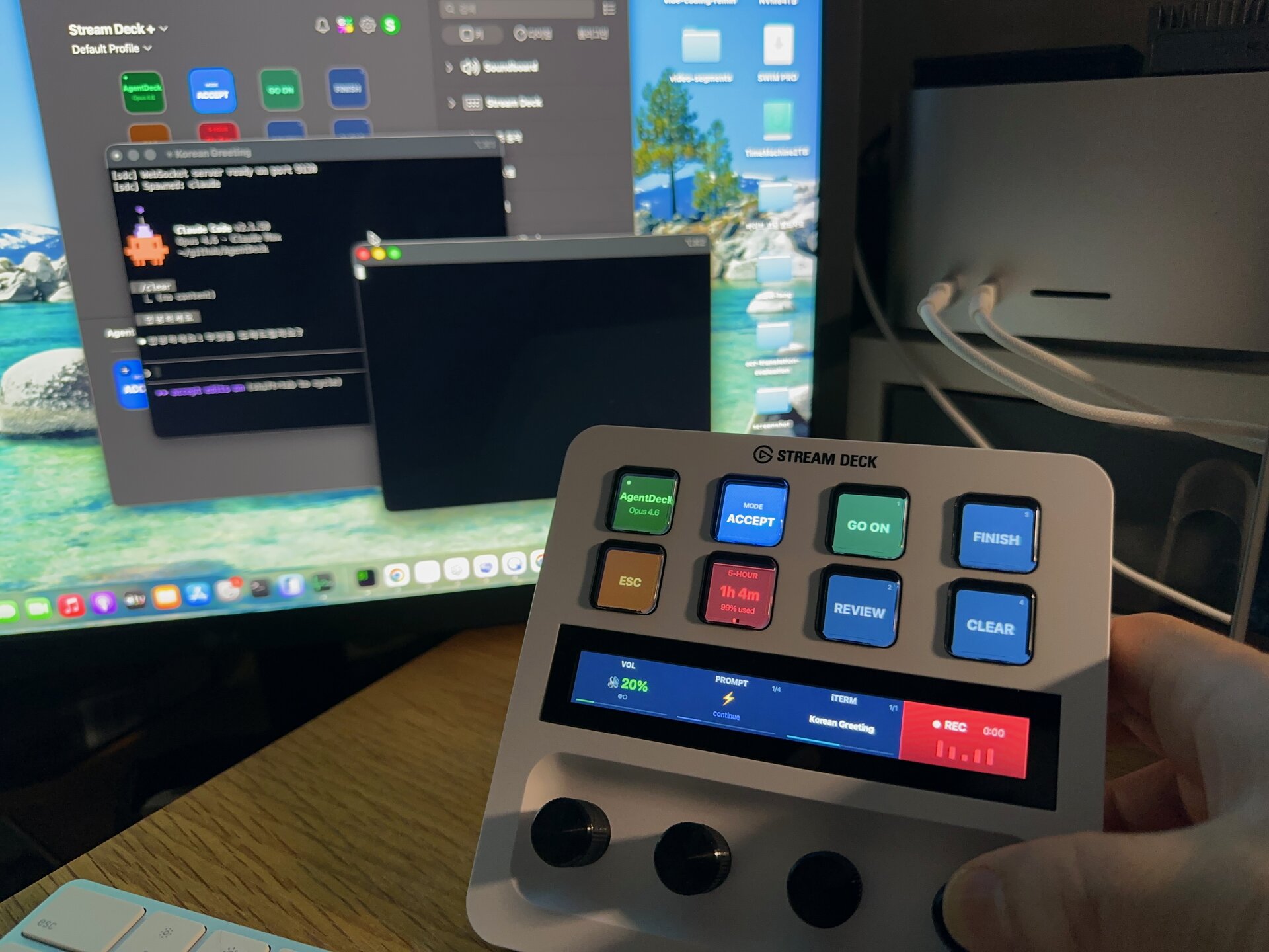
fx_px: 880
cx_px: 634
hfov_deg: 71.6
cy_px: 476
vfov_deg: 56.8
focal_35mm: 24
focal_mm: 6.86
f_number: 1.78
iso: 320
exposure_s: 1/60
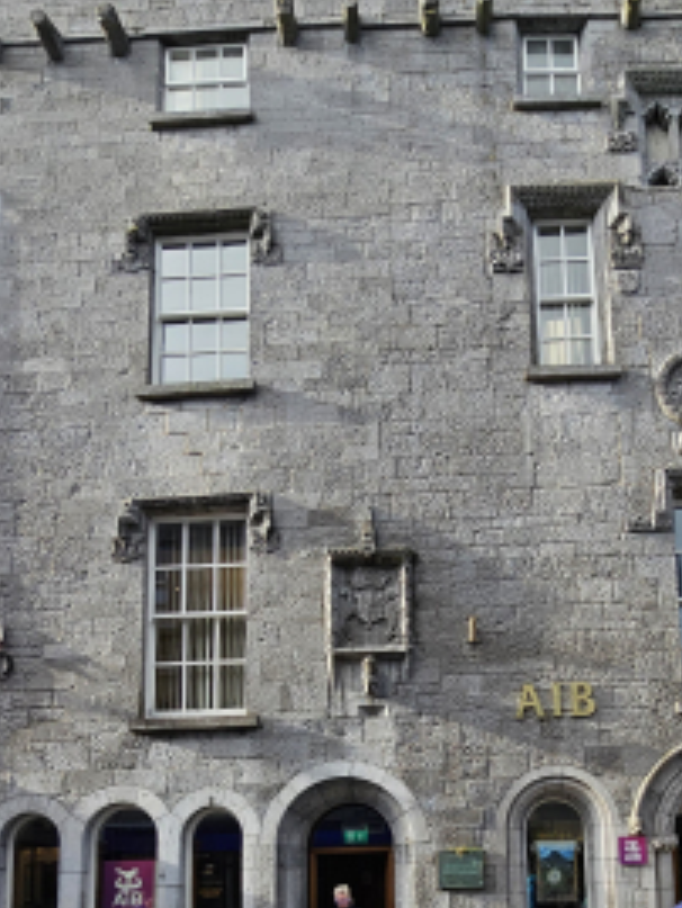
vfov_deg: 56.0
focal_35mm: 29
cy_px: 759
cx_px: 449
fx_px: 761
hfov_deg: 47.6
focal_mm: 2.2
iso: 64
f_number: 2.2
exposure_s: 1/773
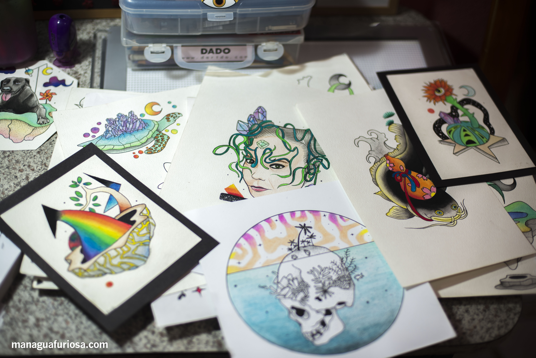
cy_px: 179
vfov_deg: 27.0
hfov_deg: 39.6
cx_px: 268
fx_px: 745
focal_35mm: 50
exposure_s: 1/100
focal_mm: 50
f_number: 2.2
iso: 200
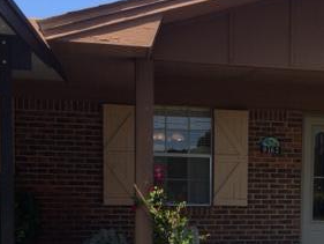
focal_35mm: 66
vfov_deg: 21.7
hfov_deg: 27.7
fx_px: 618
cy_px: 229
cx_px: 321
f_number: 2.2
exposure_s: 1/1786
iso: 32
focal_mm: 4.15
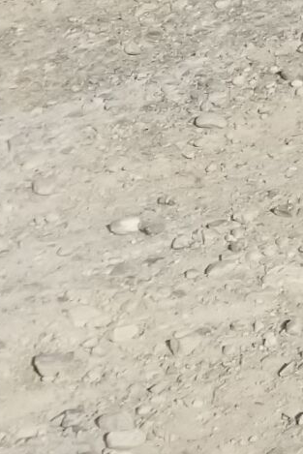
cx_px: 1348
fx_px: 2094
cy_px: -350
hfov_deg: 6.2
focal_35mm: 166
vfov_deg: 11.5
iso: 50
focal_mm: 4.25
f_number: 1.7
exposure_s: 1/2944
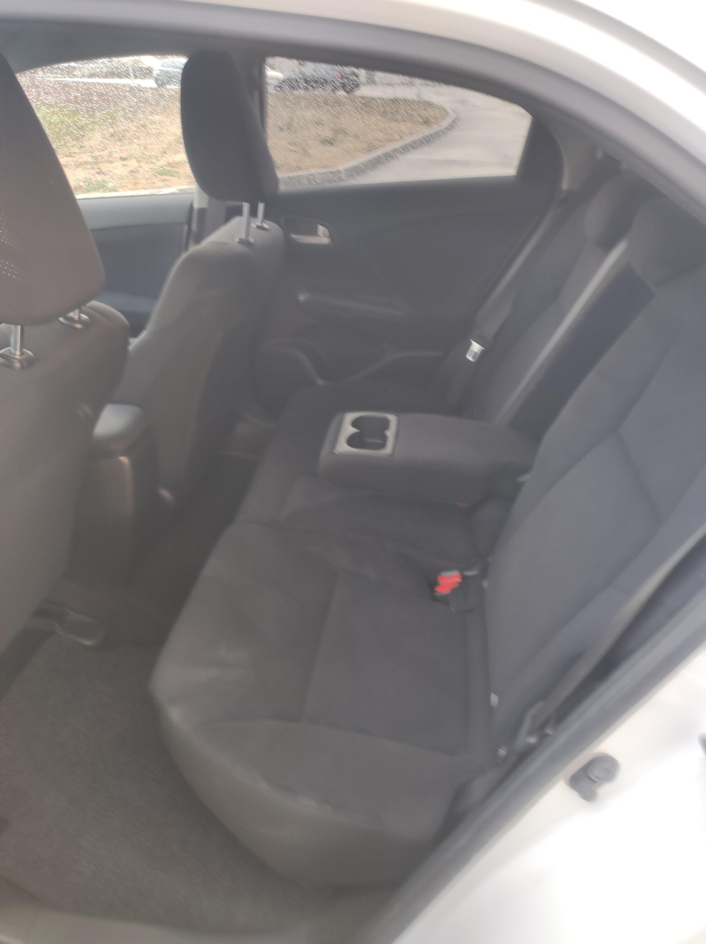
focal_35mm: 17
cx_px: 353
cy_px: 472
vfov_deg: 91.1
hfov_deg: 74.6
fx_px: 463
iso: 180
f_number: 1.79
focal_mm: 4.74
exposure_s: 1/50
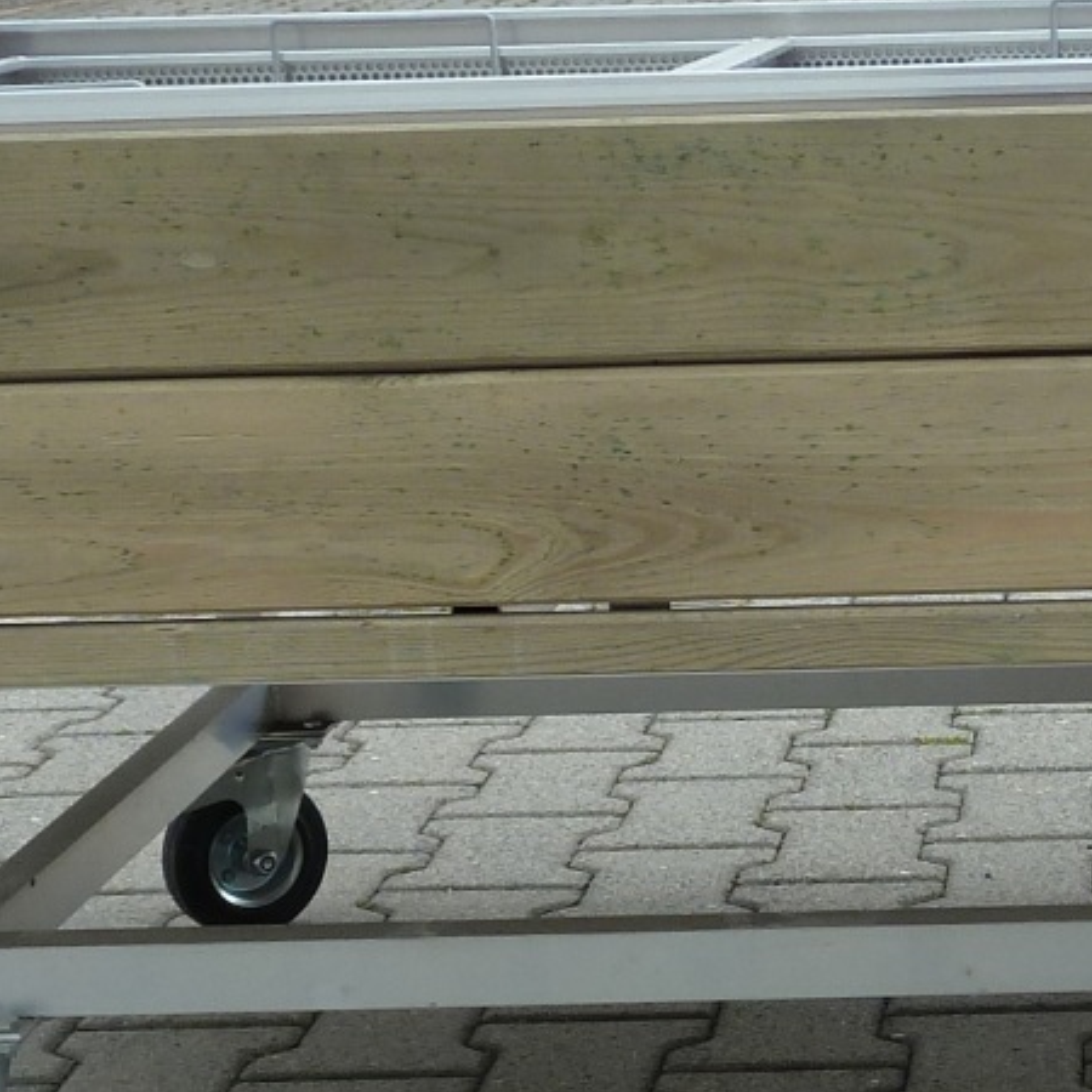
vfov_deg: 19.7
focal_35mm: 88
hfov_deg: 19.0
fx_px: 3141
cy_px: 726
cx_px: 1160
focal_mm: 4.1
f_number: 4
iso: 80
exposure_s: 1/320
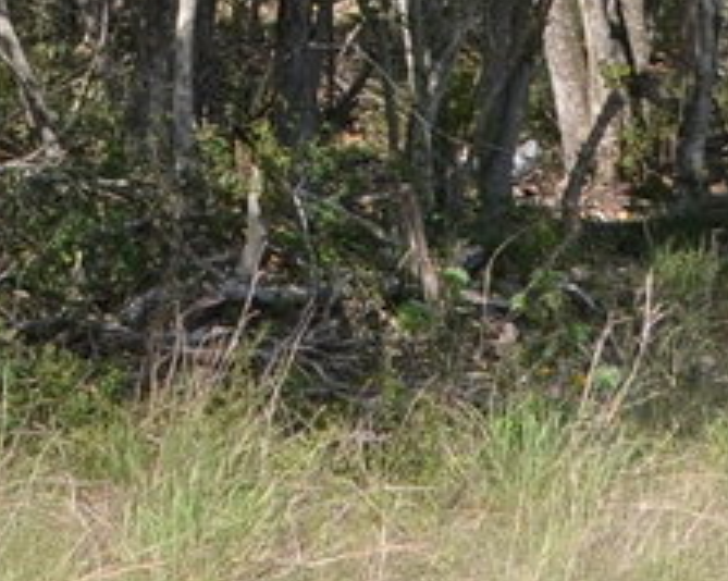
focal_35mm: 185
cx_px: -779
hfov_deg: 9.7
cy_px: -473
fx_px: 3983
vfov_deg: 8.1
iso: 100
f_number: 6.3
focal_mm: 18
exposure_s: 1/250
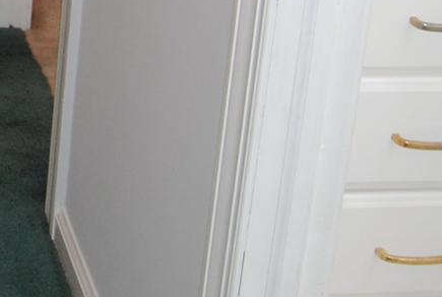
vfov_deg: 10.2
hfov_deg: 14.9
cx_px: -228
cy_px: -240
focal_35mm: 127
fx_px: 1562
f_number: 4
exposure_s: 1/60
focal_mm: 18
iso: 400
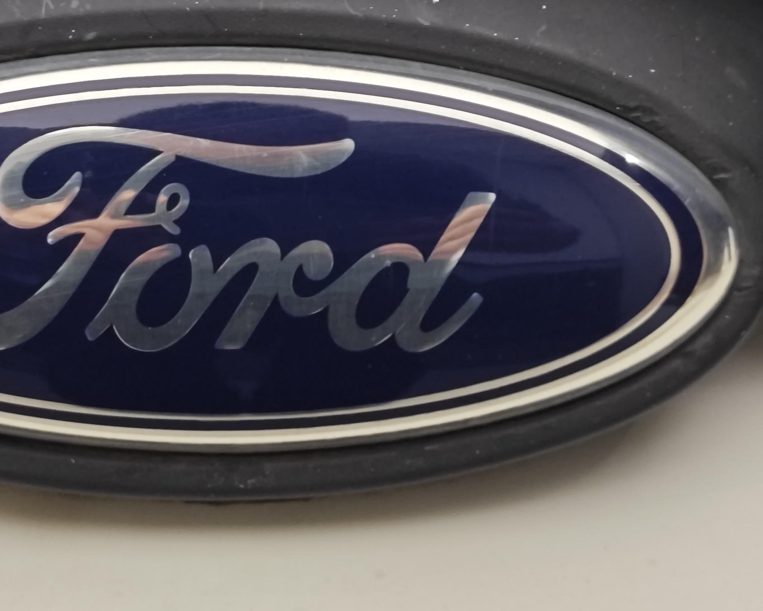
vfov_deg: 14.1
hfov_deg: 17.6
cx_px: 227
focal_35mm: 109
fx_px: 2462
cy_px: 195
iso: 320
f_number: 1.9
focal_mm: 8.7
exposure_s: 1/100
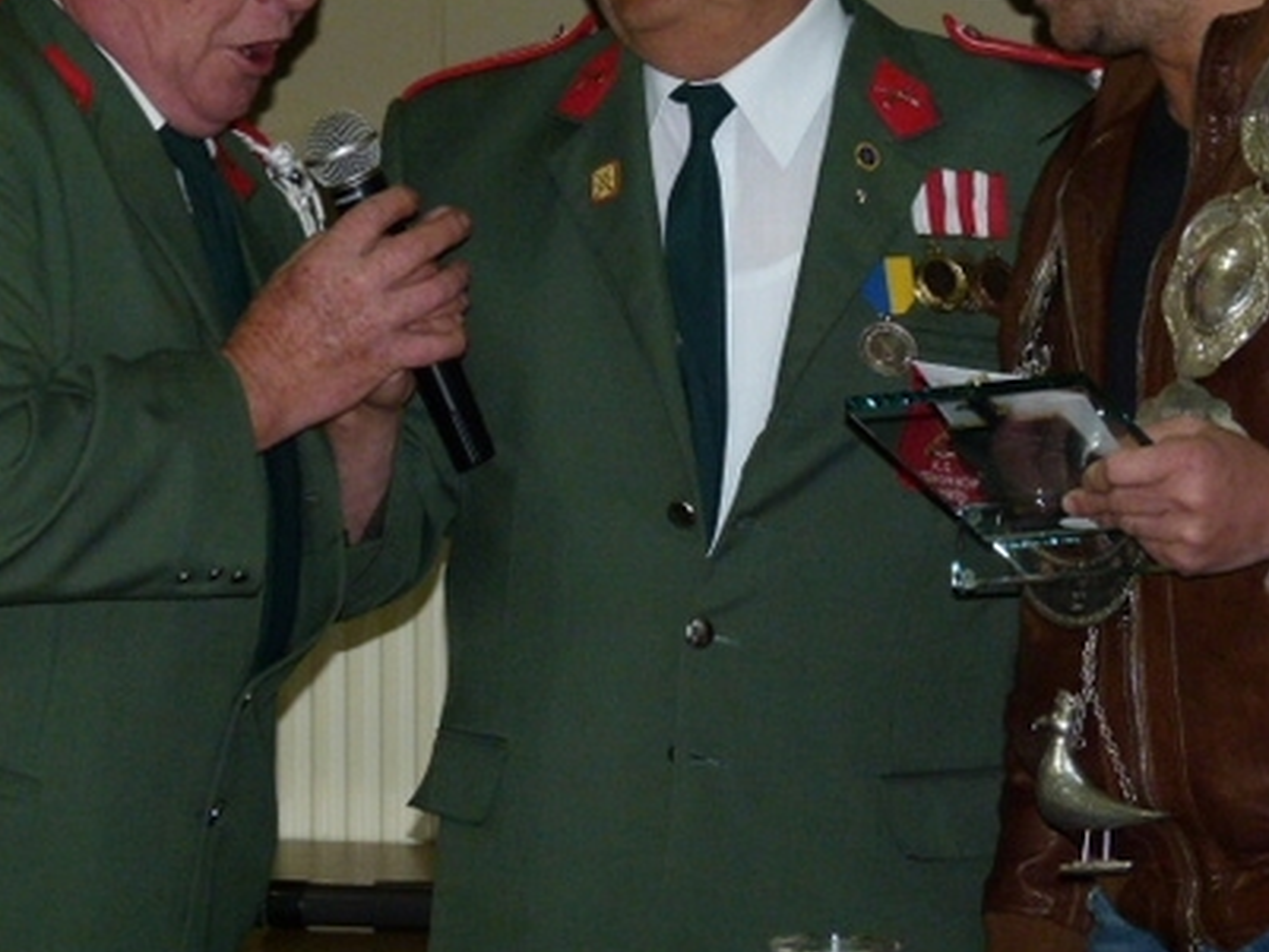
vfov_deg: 8.9
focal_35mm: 166
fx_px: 6087
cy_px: 319
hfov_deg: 11.9
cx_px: 661
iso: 320
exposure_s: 1/60
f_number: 3.5
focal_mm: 20
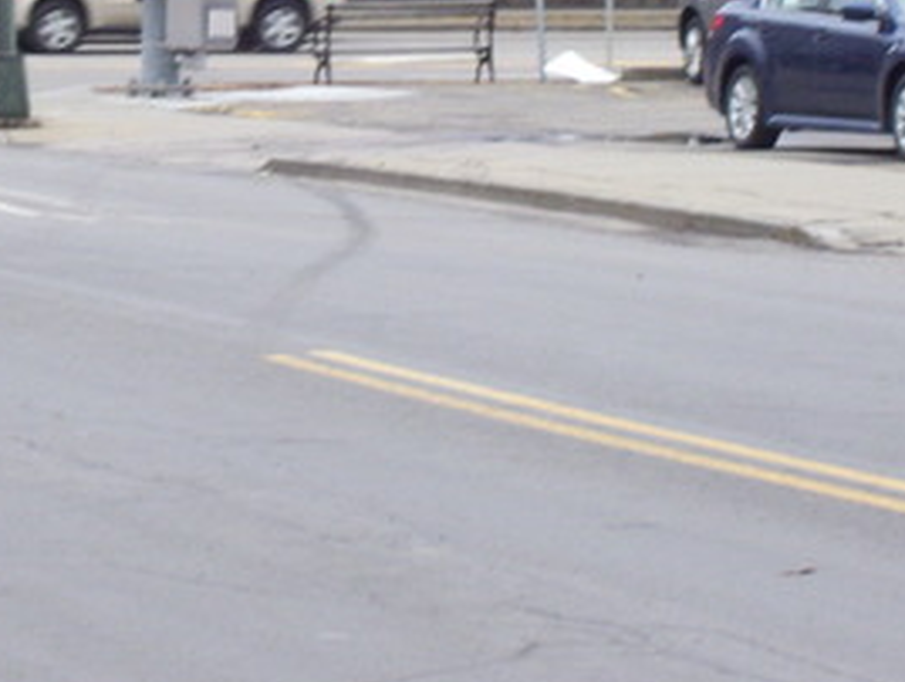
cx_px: 314
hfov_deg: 8.2
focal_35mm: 241
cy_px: -47
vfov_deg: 6.2
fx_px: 6312
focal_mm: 18
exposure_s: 1/250
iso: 160
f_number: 4.6
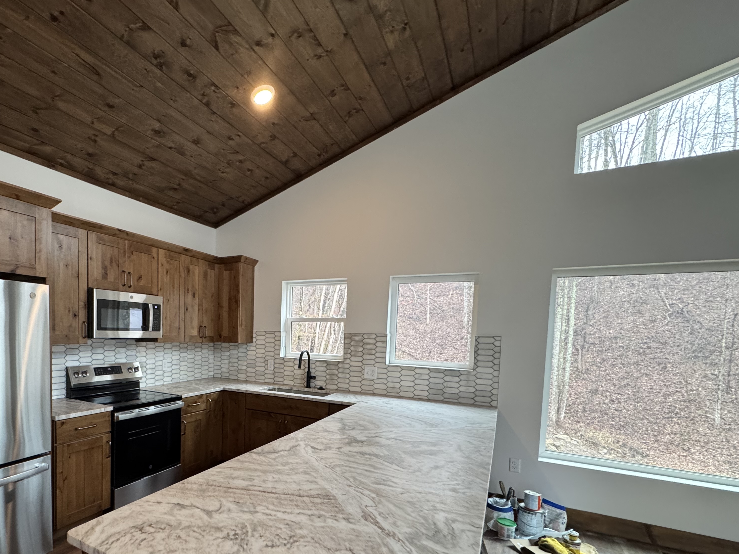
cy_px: 355
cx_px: 252
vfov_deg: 67.3
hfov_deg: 82.1
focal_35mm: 19
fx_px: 406
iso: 250
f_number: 2.2
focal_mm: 2.22
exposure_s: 1/120
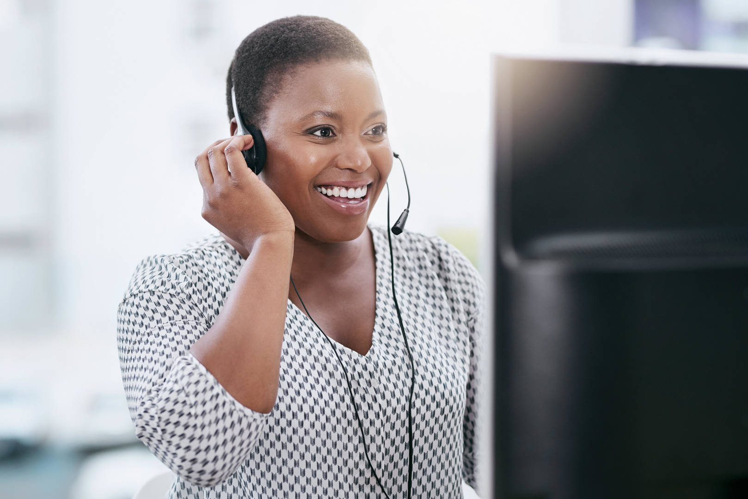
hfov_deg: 23.9
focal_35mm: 85
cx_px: 374
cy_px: 250
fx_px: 1767
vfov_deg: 16.1
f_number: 2
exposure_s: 1/250
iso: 500
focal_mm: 85
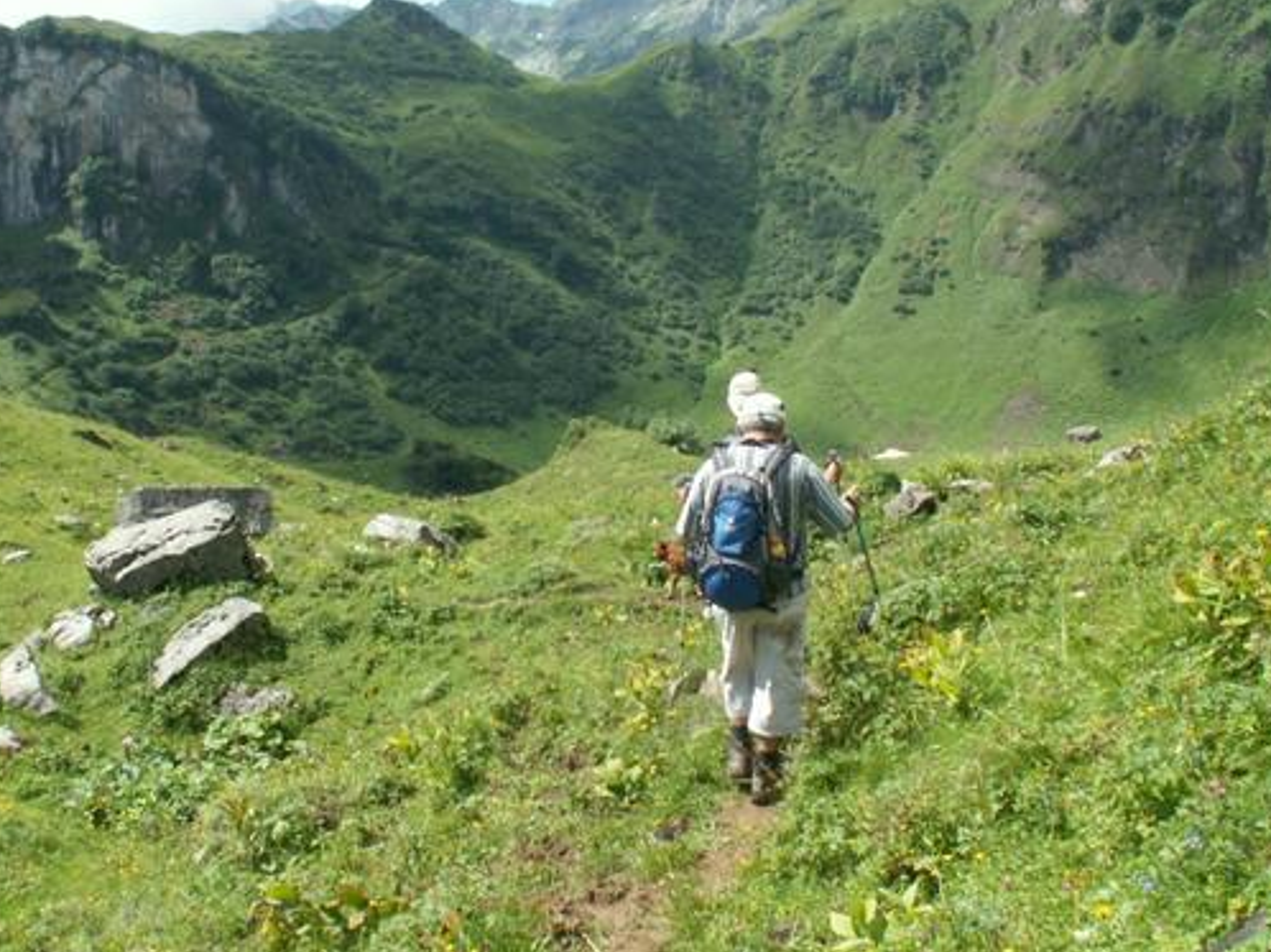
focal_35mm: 45
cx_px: 531
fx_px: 1651
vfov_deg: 32.1
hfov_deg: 42.0
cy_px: 401
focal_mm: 5.86
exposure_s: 1/80
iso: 50
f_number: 8
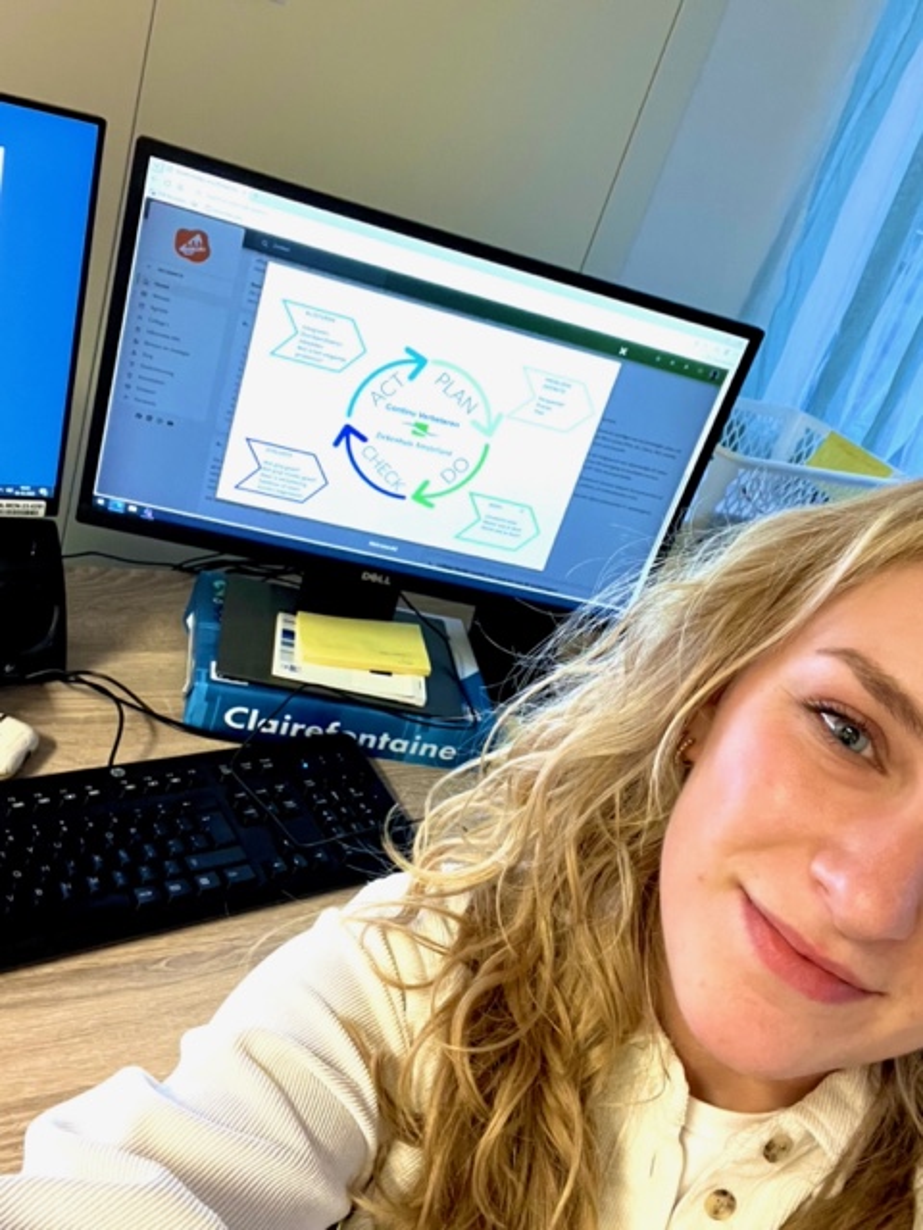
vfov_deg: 60.0
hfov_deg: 46.8
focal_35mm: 30
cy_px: 615
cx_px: 462
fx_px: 1067
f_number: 2.2
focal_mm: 2.71
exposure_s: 1/25
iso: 400
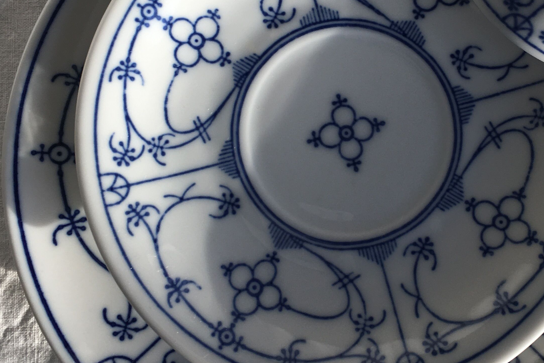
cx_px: 343
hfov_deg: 35.4
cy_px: 107
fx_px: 846
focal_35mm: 56
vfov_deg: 24.0
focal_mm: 4.15
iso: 25
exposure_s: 1/292
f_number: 2.2
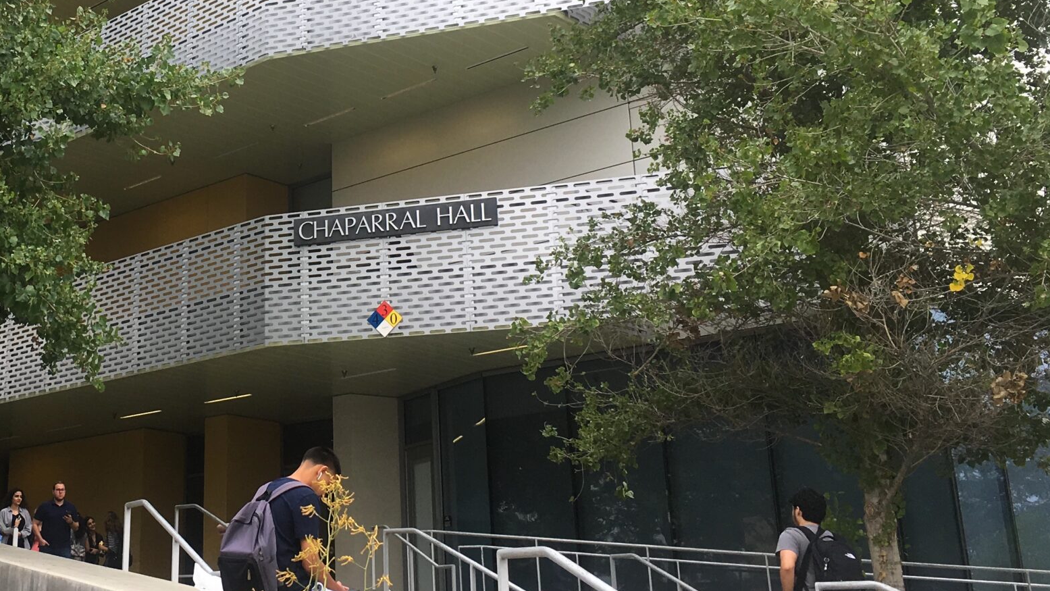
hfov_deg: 38.4
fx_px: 1448
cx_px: 215
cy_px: 145
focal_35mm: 52
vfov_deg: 22.8
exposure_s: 1/349
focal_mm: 4.15
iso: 25
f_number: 2.2
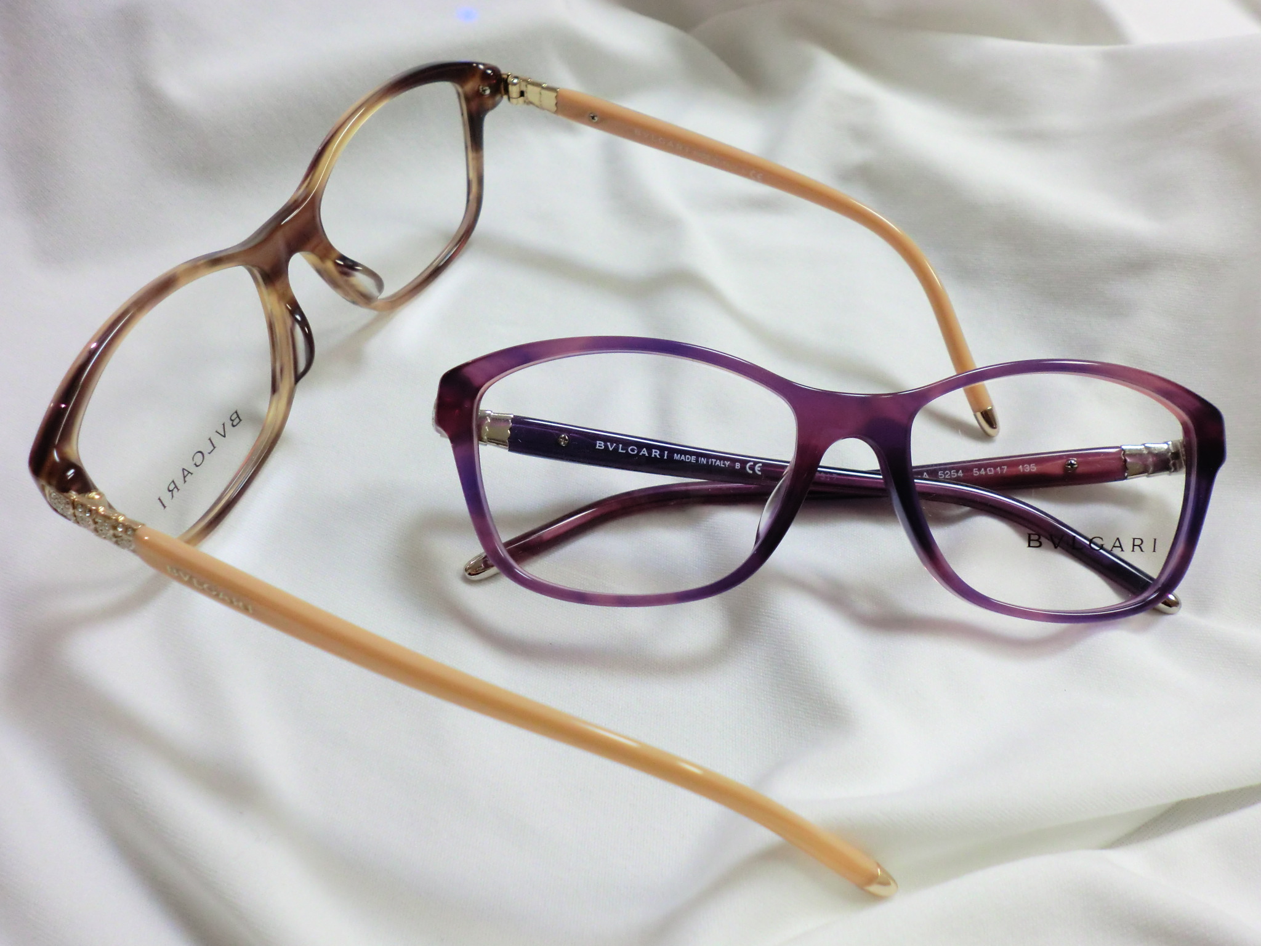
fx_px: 1166
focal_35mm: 32
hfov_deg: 56.8
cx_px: 630
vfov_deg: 44.2
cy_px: 473
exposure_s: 1/60
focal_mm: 5.8
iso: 200
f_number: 3.5
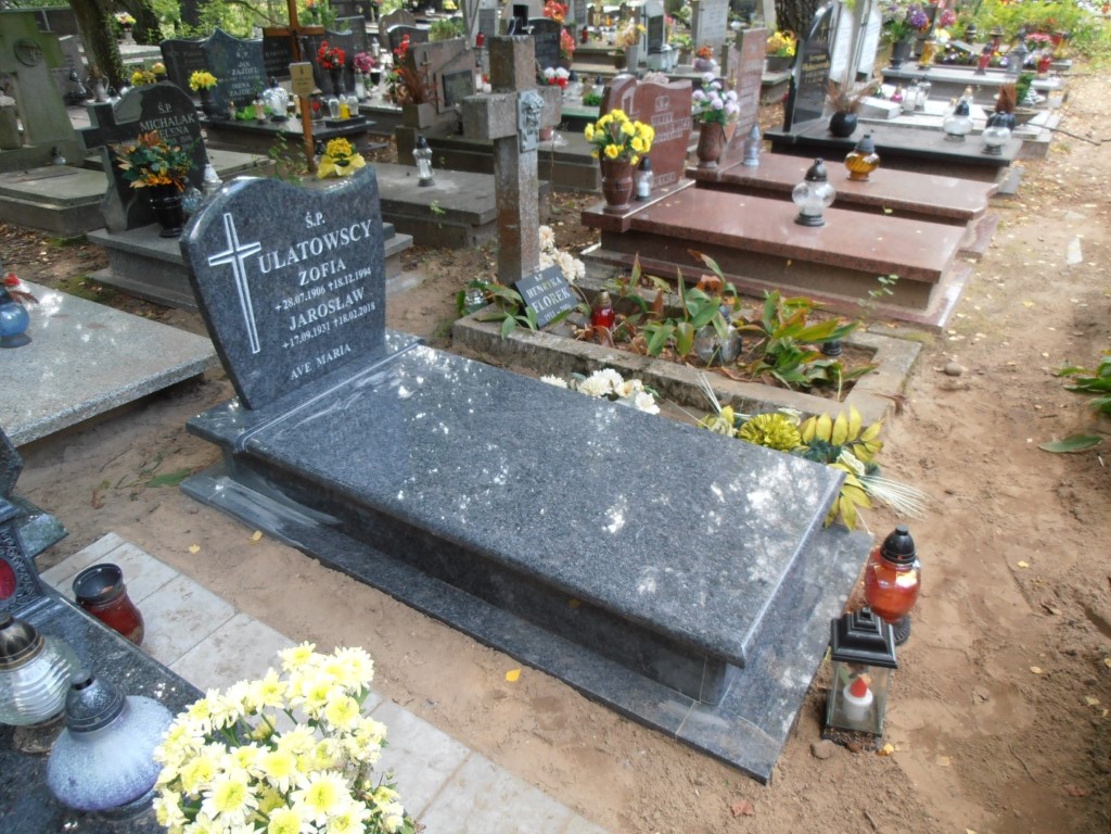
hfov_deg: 71.6
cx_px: 556
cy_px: 417
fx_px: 770
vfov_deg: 56.8
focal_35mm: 24
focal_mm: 4.2
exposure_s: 1/50
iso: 80
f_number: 3
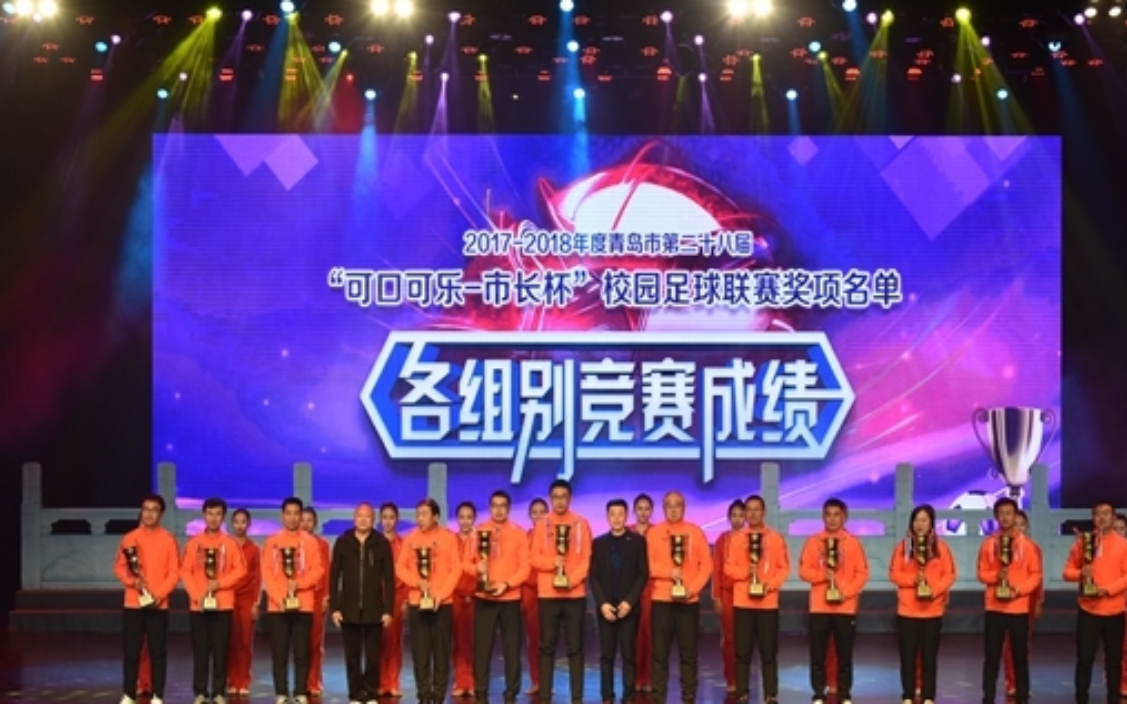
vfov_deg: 18.6
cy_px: 382
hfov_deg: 29.4
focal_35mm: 70
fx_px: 2150
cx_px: 589
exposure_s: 1/160
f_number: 6.3
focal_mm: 58
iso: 800
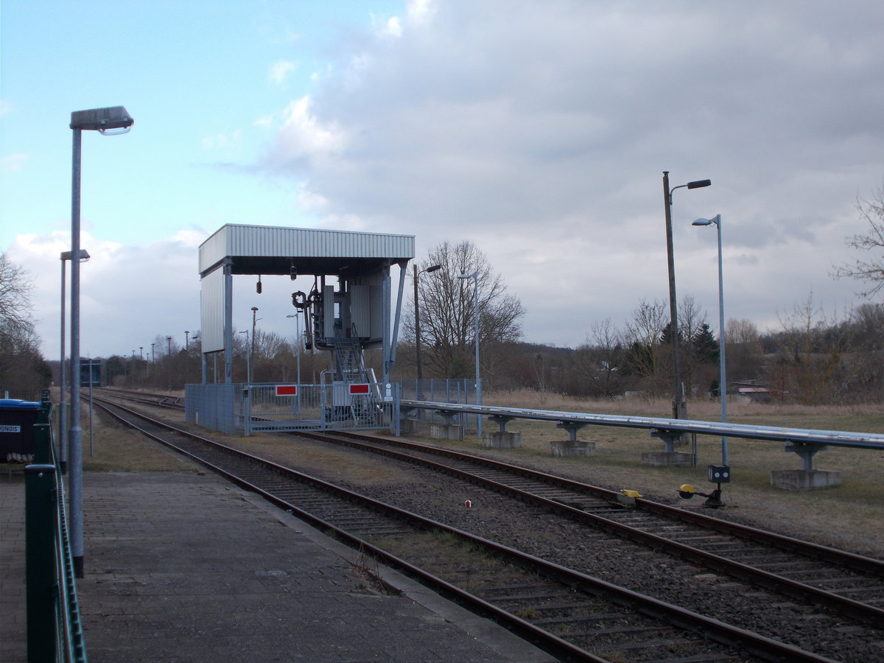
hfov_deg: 38.2
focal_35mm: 50
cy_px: 332
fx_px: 1277
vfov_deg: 29.1
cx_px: 442
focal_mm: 9
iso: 80
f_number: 4.5
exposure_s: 1/250
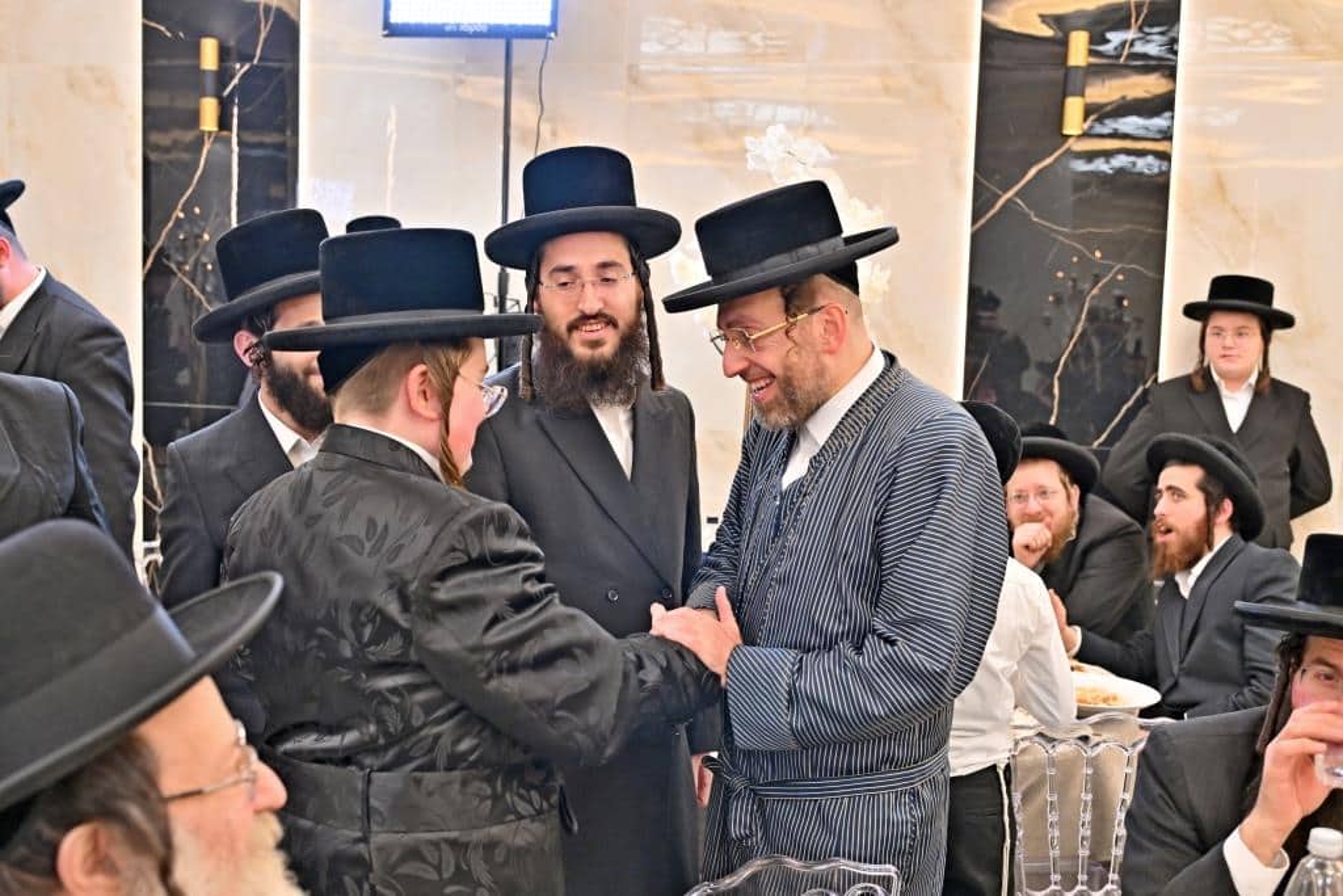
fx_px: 1492
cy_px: 448
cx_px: 672
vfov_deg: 33.4
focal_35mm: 40
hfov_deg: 48.5
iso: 800
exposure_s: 1/200
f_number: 4
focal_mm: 40
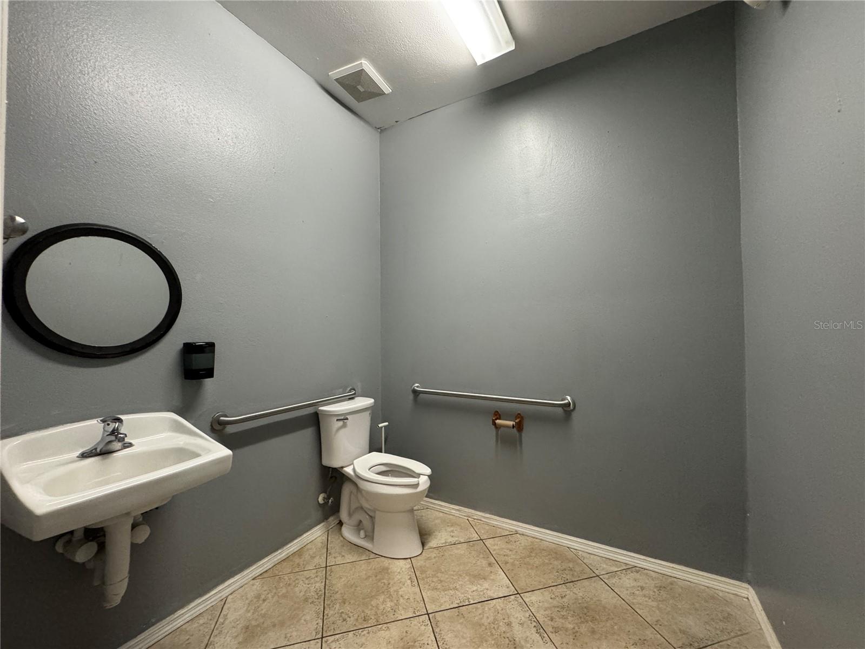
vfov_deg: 85.7
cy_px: 324
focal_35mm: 14
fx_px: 350
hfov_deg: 102.1
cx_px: 432
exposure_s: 1/60
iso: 640
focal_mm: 2.22
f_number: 2.2
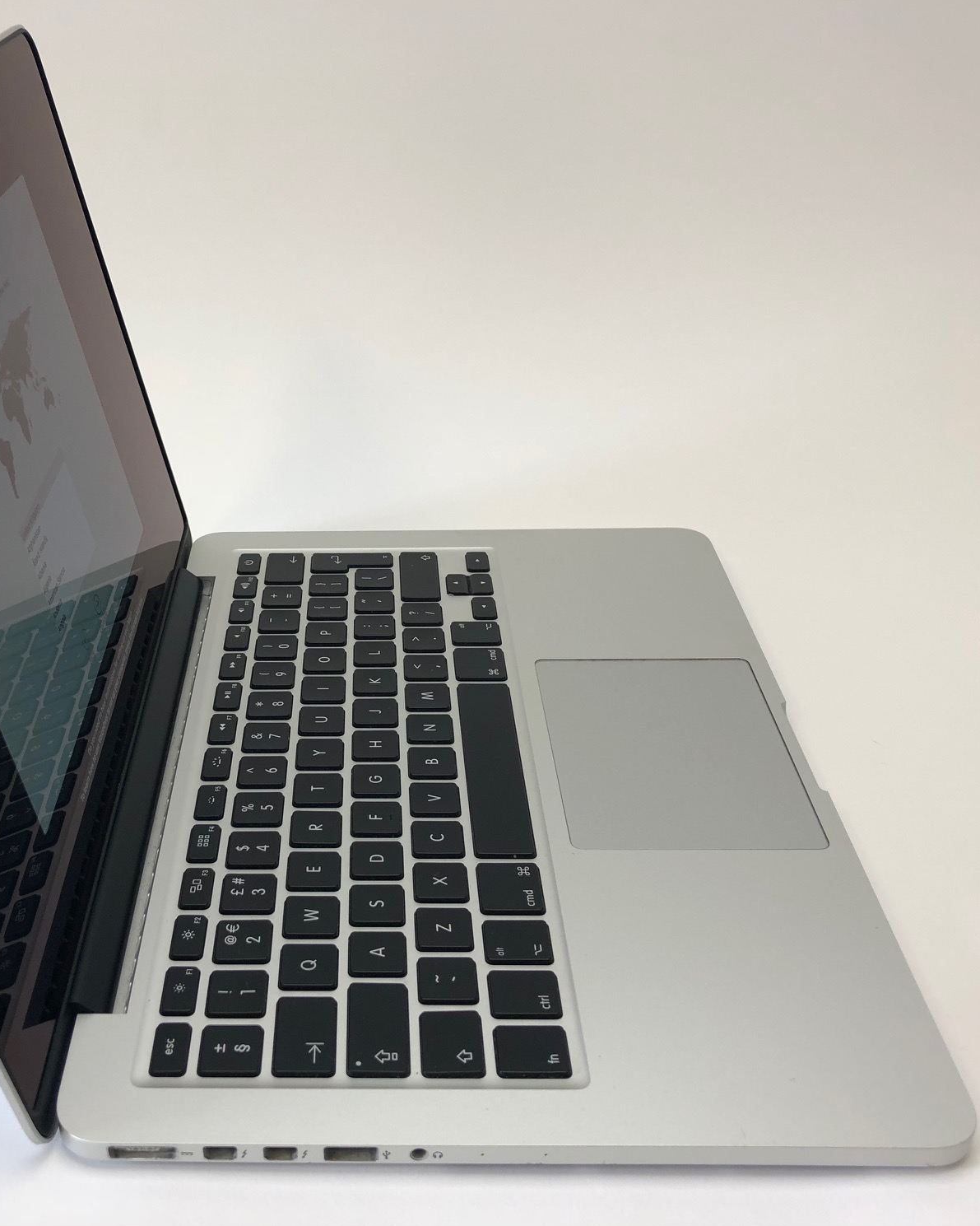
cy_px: 607
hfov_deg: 39.7
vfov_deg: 49.1
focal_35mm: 37
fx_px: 1342
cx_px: 337
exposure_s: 1/100
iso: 32
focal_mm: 4
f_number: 1.8
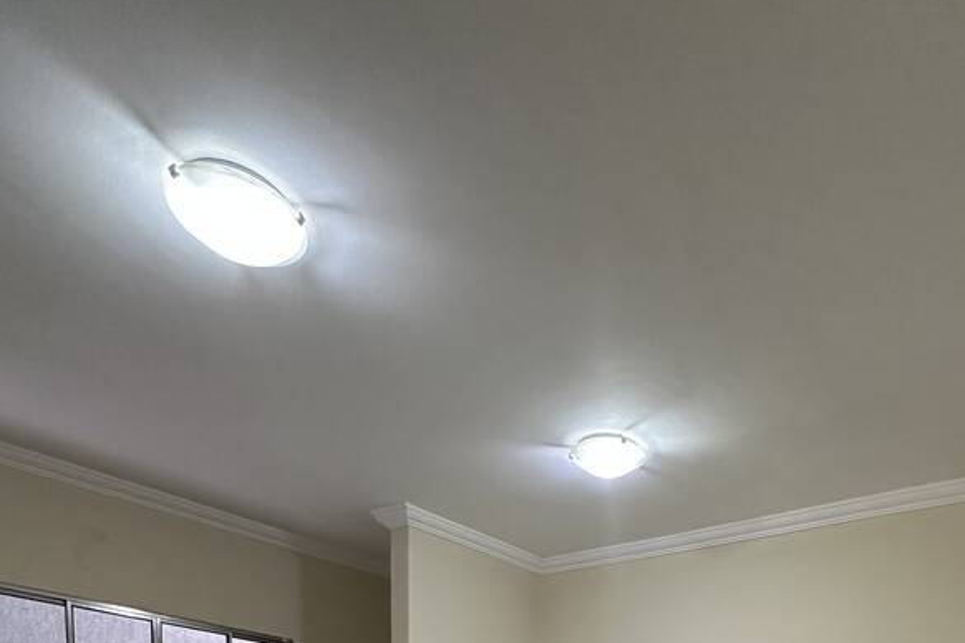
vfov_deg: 32.8
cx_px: 590
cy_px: 870
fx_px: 724
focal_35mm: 27
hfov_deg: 66.6
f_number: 2.2
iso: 200
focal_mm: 2.22
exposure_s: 1/60
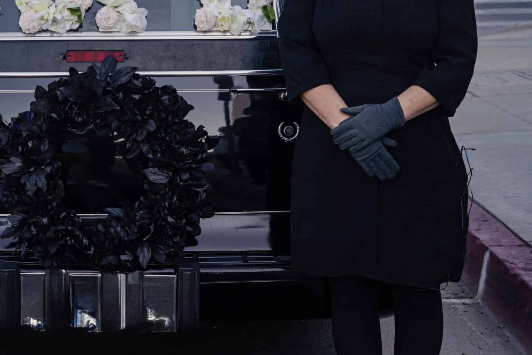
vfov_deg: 15.2
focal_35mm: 89
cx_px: 97
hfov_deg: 22.5
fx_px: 1315
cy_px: 58
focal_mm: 50
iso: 100
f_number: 5
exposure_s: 1/250
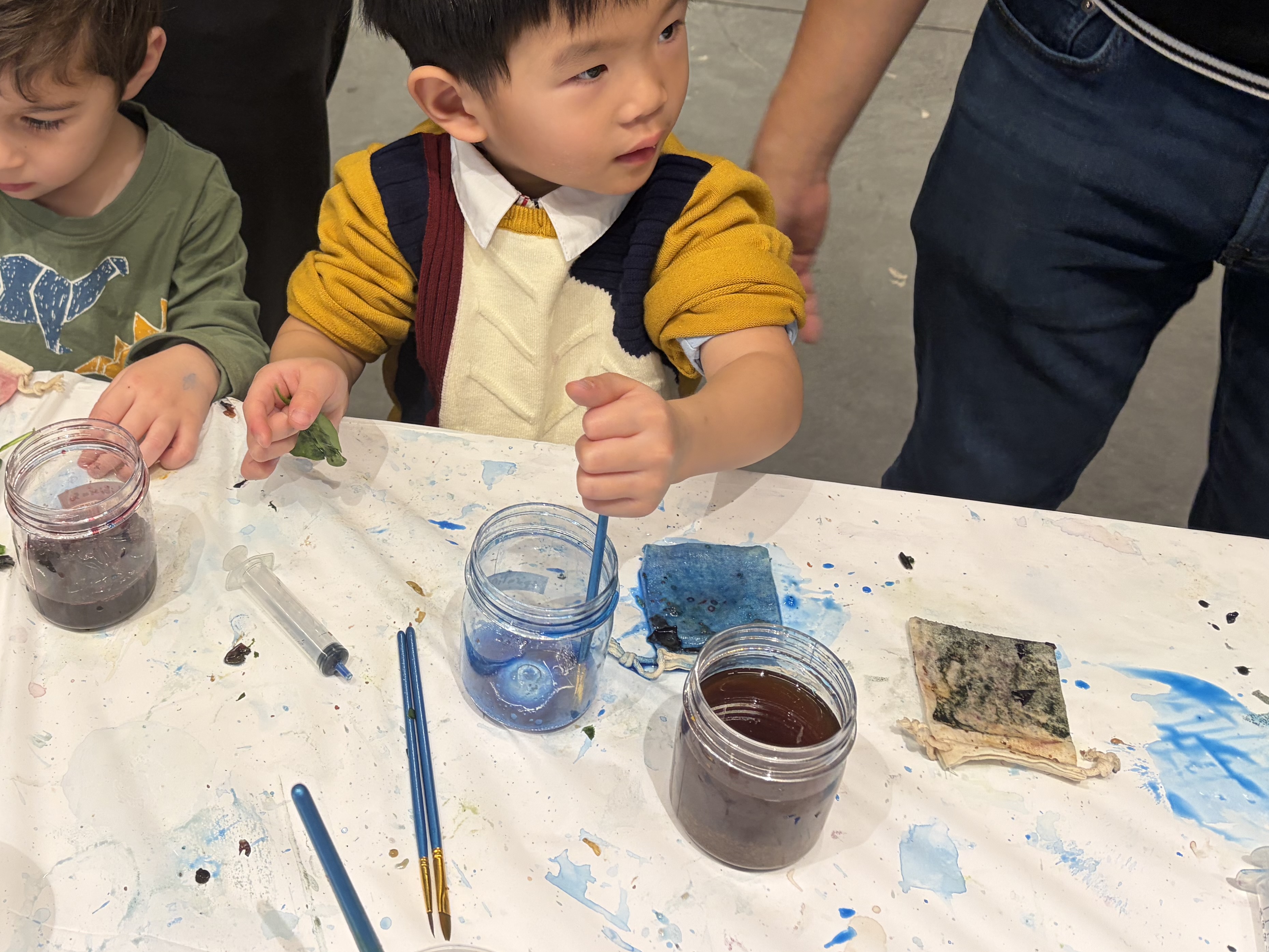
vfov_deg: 35.4
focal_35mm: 40
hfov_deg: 45.5
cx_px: 347
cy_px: 272
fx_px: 1466
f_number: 1.6
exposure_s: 1/60
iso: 125
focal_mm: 5.96
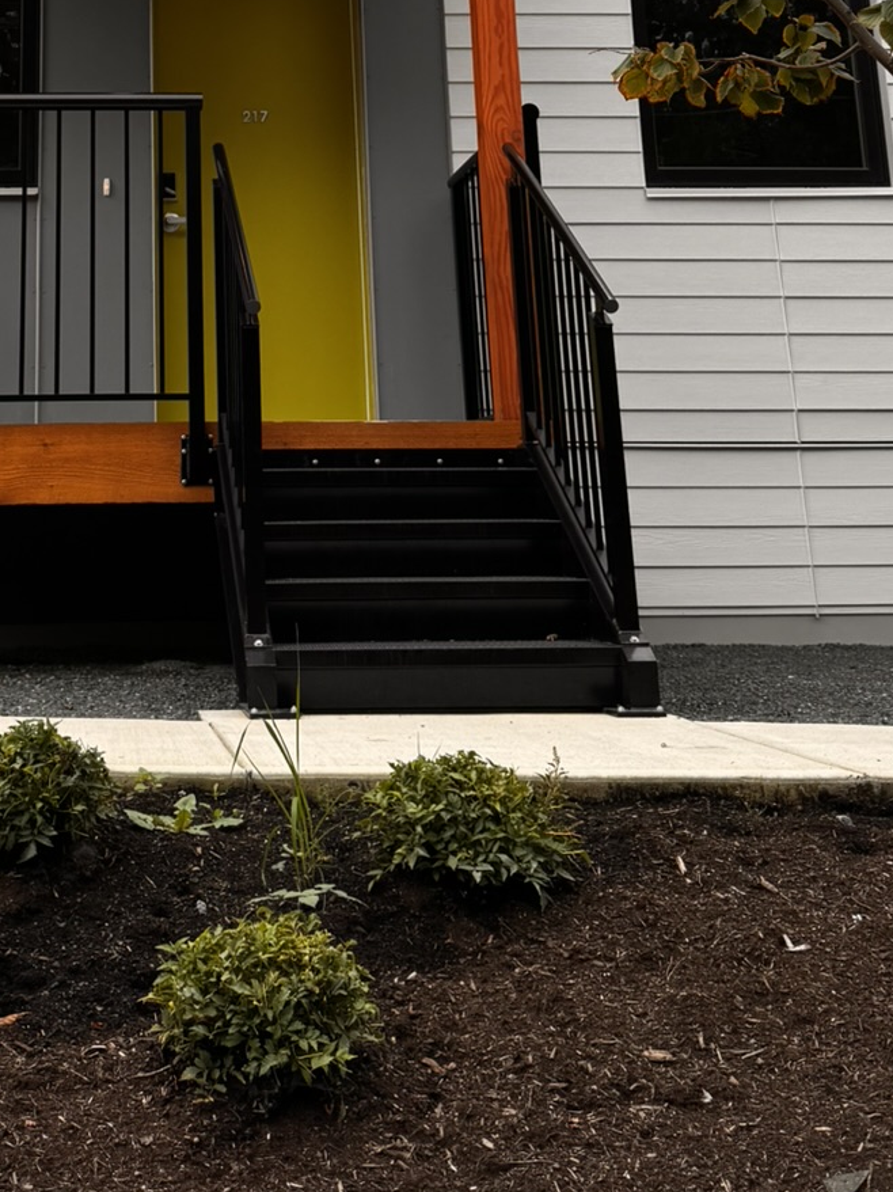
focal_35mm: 56
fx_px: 1927
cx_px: 174
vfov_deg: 31.5
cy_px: -29
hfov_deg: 25.6
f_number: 1.78
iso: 80
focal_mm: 6.76
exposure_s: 1/1193
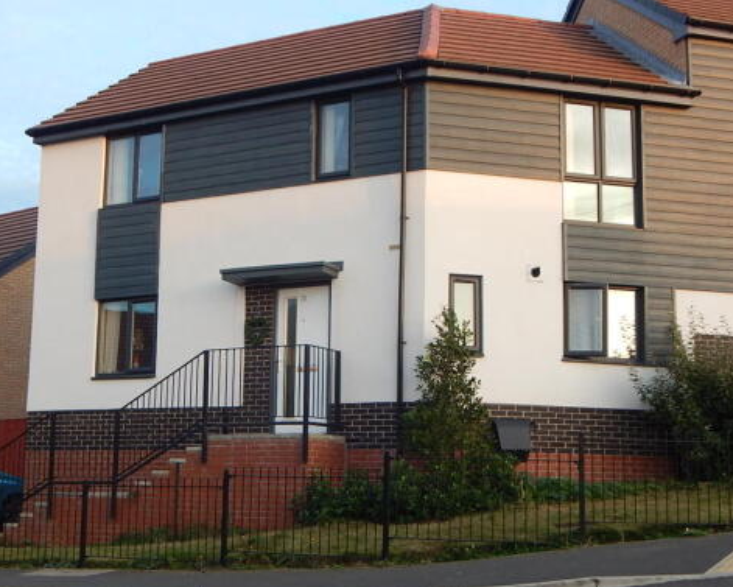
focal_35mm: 58
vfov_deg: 26.2
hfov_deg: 32.5
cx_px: 349
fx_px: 1259
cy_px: 278
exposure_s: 1/60
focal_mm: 8.6
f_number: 3.7
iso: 125
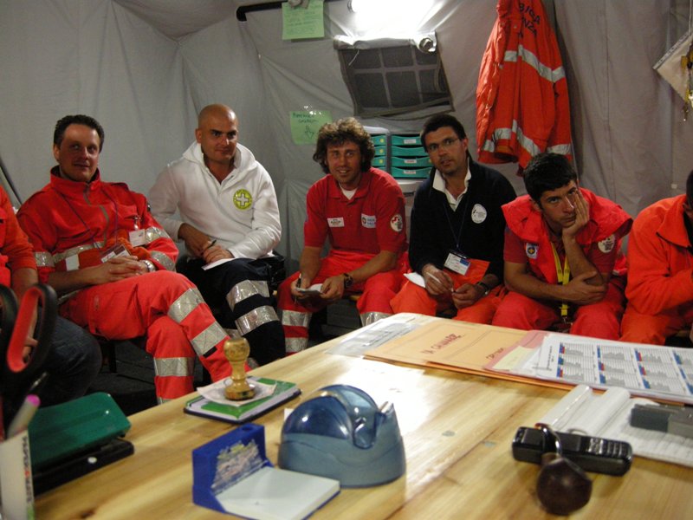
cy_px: 260
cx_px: 346
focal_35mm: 35
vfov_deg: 40.7
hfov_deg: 52.6
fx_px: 701
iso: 400
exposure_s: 1/22.4
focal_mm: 7.5
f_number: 2.7
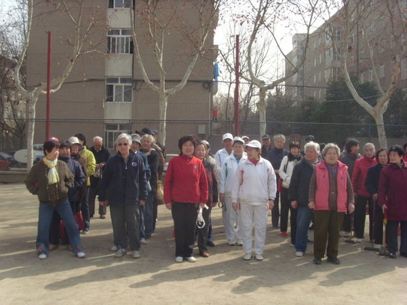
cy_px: 152
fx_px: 423
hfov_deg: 51.4
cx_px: 204
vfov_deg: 39.7
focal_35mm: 36
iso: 80
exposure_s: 1/250
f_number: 5.5
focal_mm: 6
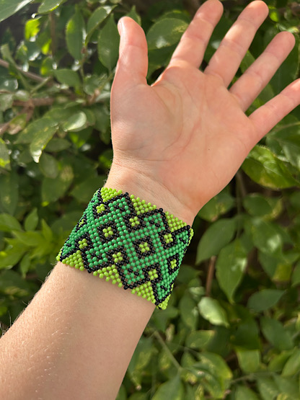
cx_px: 150
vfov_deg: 67.3
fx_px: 301
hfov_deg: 53.0
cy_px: 200
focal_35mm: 26
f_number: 1.5
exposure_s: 1/2208
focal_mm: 5.7
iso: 50
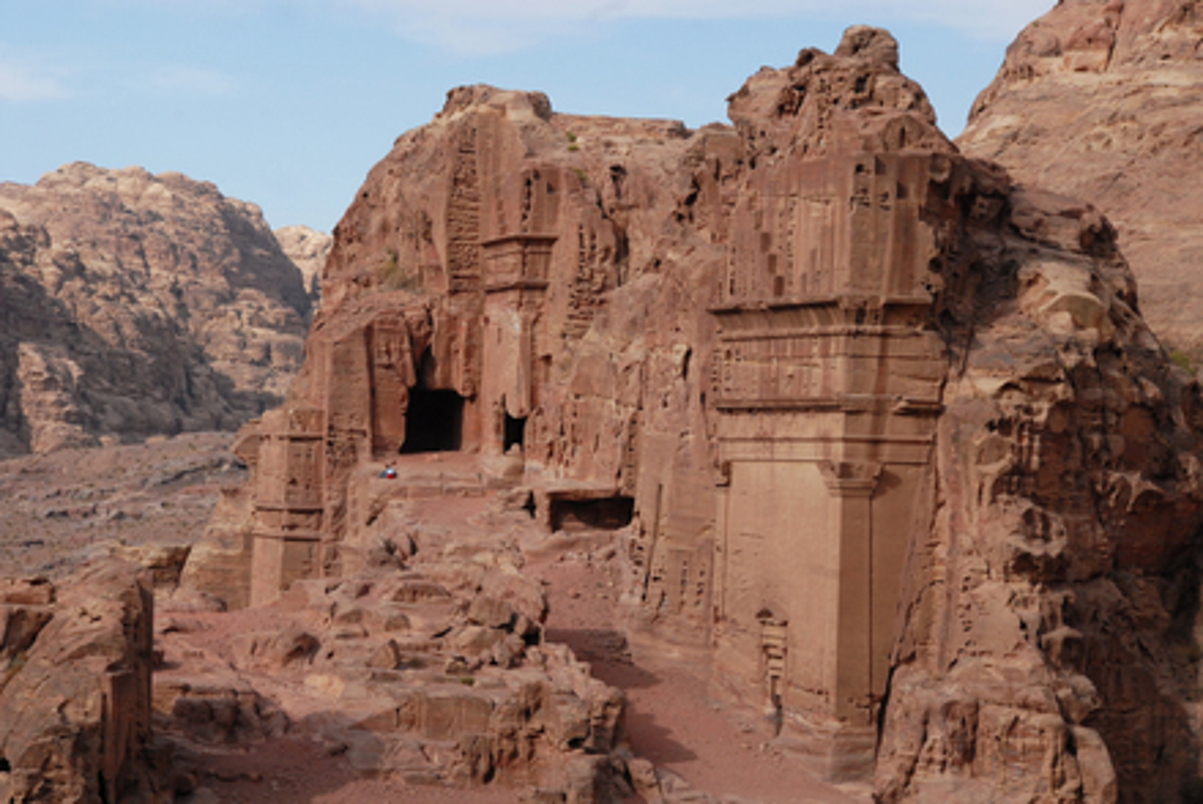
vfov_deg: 9.6
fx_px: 4765
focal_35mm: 142
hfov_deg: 14.4
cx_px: 602
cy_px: 402
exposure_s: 1/500
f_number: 14
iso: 400
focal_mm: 95
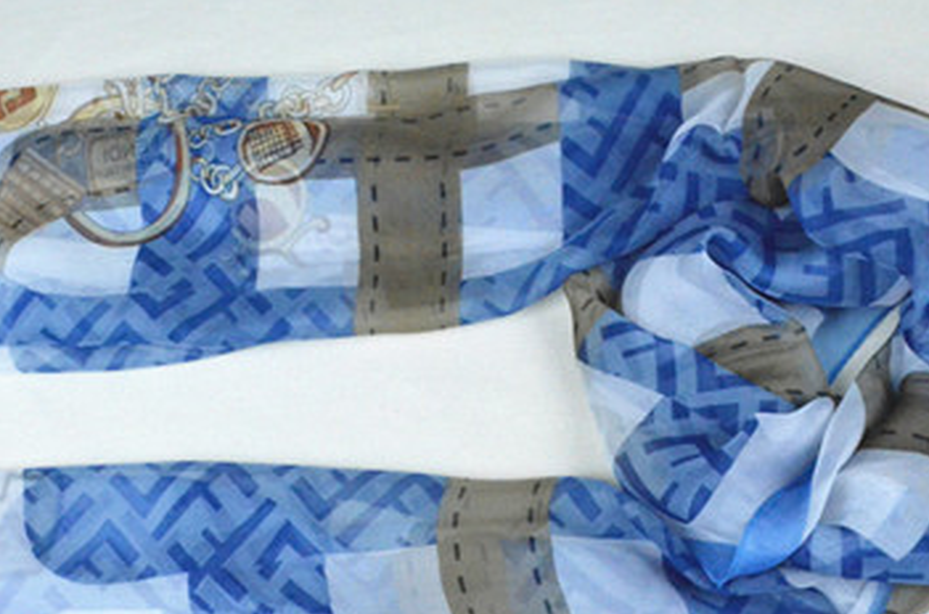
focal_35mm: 58
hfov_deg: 34.7
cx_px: 447
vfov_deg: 23.3
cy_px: 405
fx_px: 1485
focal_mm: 27
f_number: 11
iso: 6400
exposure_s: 1/500
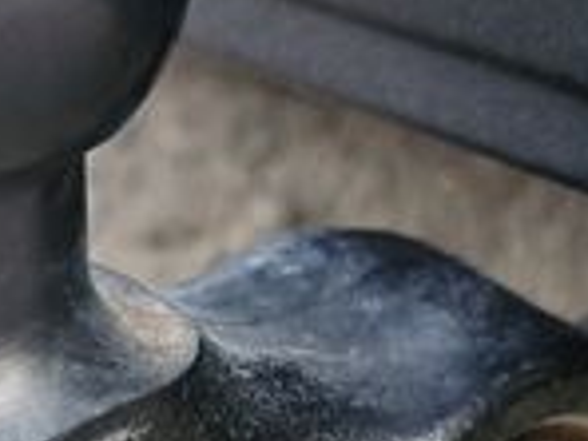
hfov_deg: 12.4
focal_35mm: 159
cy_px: 528
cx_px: 127
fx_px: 2701
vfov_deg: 9.2
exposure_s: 1/457
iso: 50
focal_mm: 5.4
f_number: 1.8
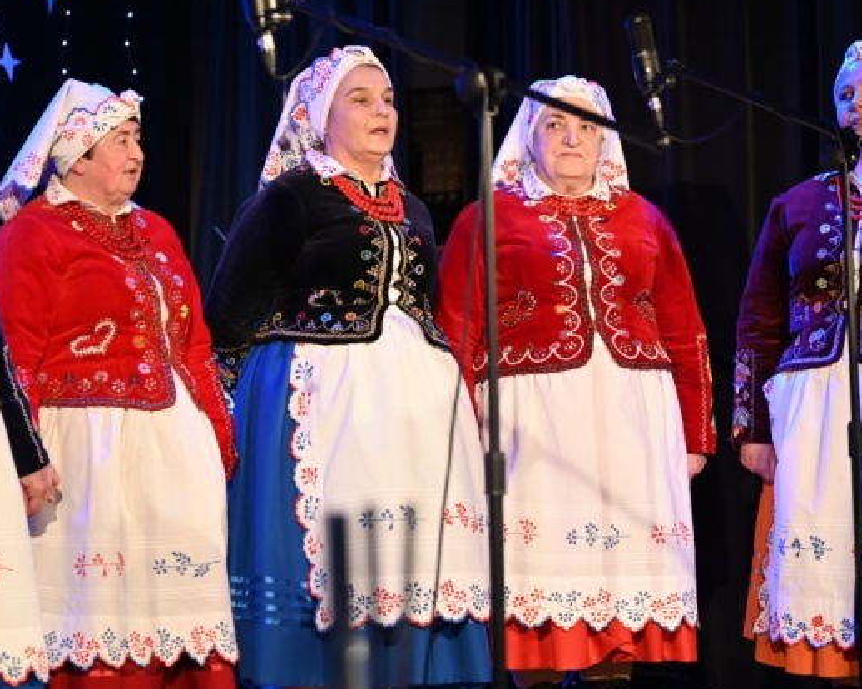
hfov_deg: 19.2
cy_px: 262
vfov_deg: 15.4
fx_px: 2550
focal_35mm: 100
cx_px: 364
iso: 1100
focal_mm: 69
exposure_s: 1/125
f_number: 2.8
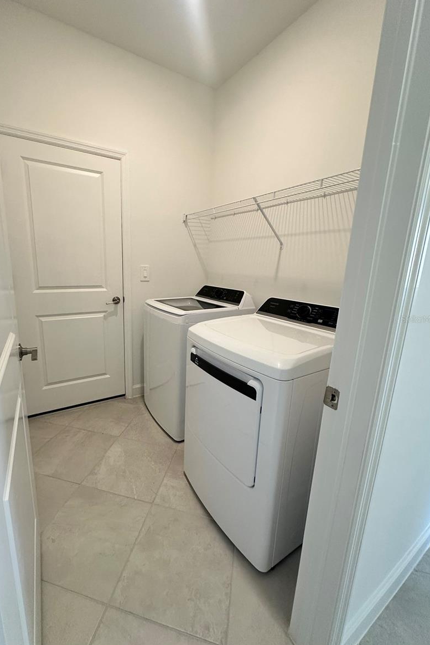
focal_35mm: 15
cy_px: 319
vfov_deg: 100.4
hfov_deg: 77.1
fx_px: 269
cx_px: 191
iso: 200
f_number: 2.2
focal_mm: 2.22
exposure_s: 1/120
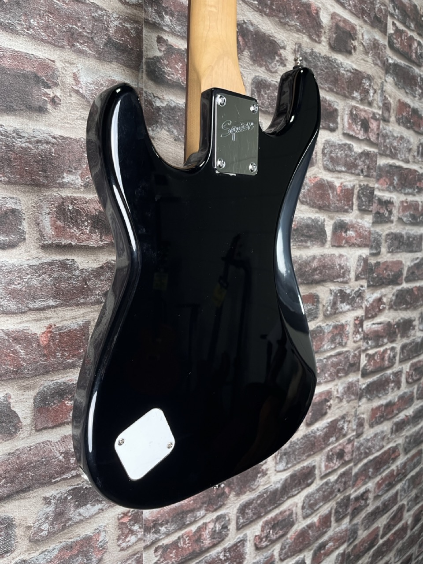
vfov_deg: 67.3
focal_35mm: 26
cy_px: 282
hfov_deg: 53.1
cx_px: 212
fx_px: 424
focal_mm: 5.1
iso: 125
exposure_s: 1/97
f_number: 1.6
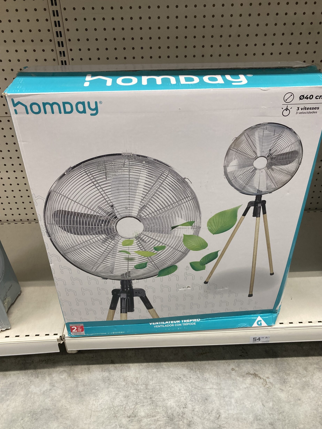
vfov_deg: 61.7
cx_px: 165
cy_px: 216
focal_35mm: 29
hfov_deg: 48.2
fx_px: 360
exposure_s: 1/50
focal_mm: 3.99
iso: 64
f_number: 1.8
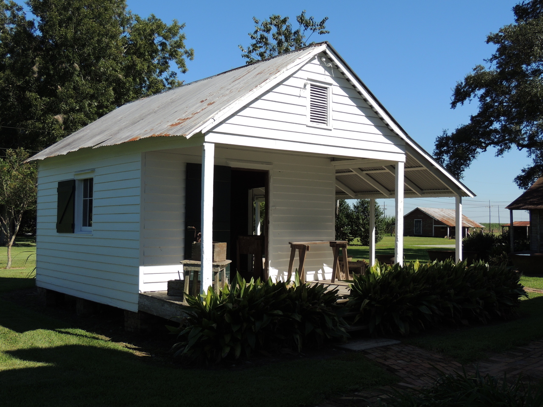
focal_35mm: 40
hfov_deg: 46.8
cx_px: 272
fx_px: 627
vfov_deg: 36.0
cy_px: 204
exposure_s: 1/1250
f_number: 3.3
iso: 100
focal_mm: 7.1
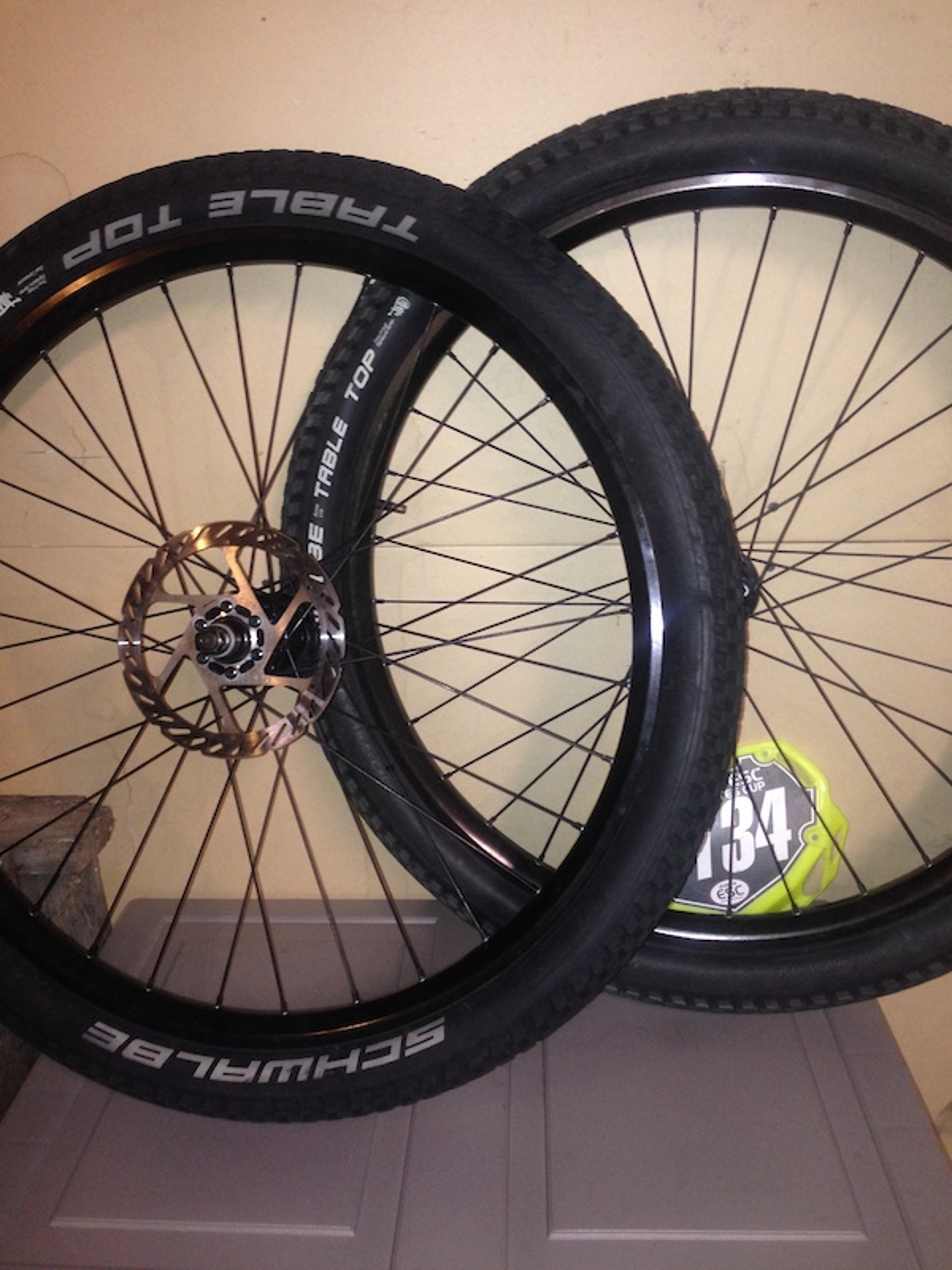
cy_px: 635
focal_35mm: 33
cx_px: 476
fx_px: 1210
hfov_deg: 42.9
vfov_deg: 55.4
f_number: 2.4
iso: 125
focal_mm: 4.12
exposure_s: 1/16
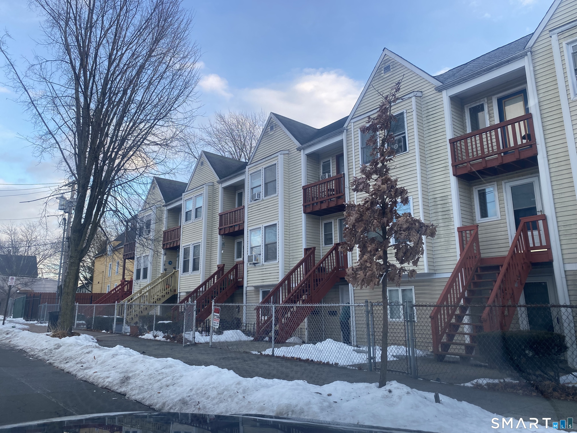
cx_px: 288
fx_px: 433
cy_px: 216
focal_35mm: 26
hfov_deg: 67.3
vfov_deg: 53.1
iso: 32
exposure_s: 1/179
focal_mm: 4.25
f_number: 1.8
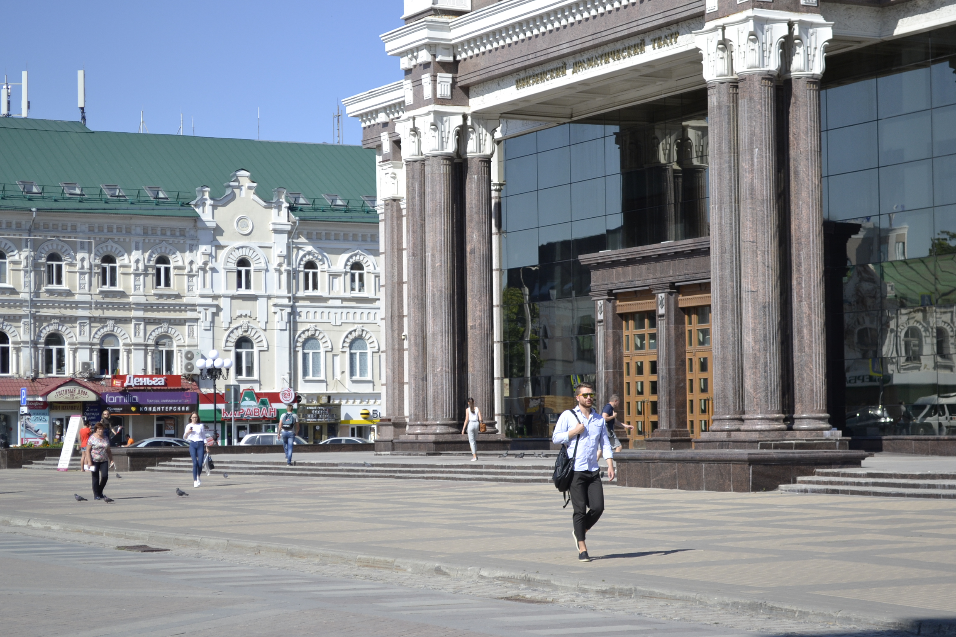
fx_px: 2191
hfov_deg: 24.6
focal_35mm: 82
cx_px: 478
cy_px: 318
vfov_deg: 16.6
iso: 400
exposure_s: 1/1250
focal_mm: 55
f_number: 5.6
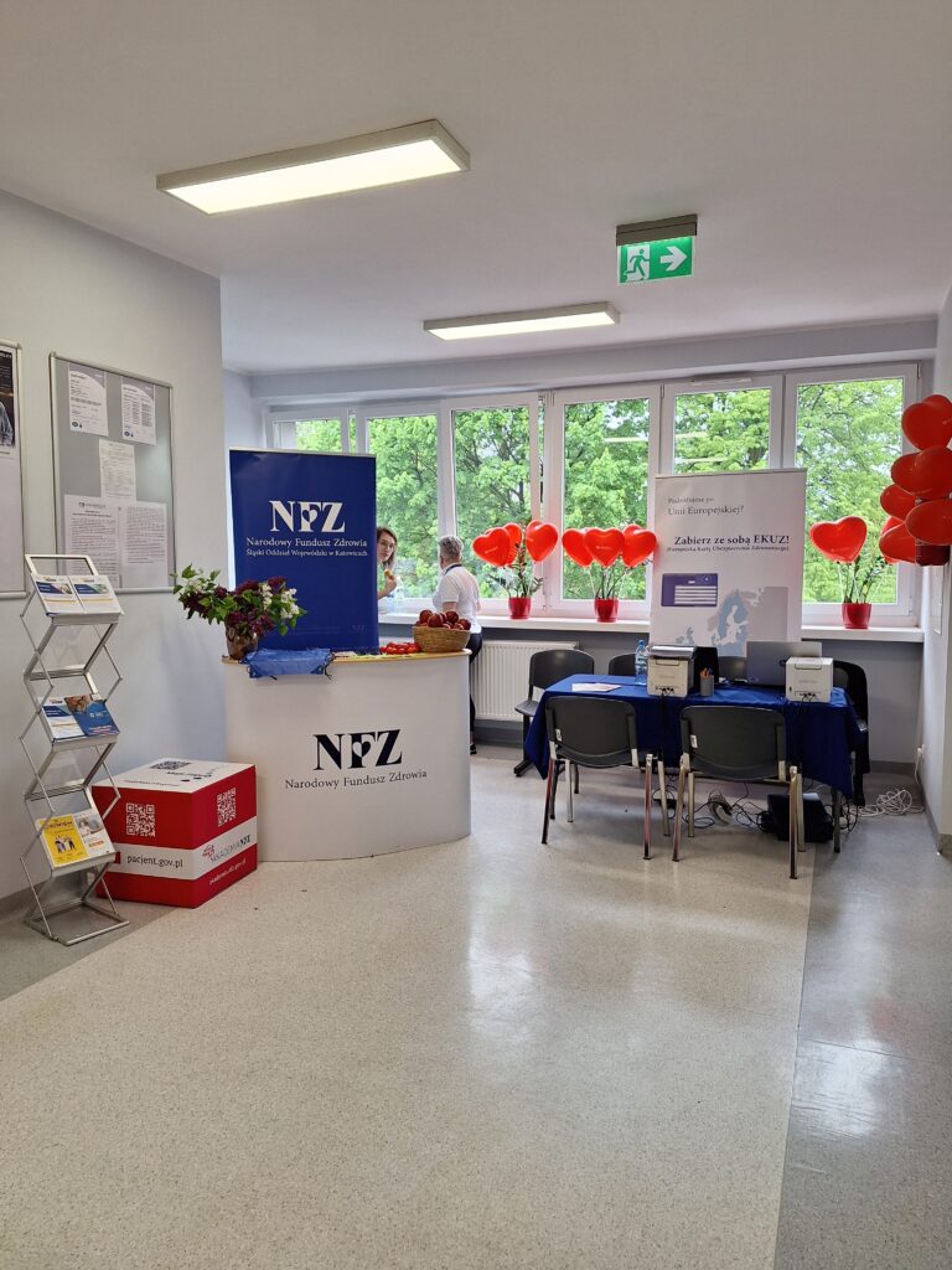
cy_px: 635
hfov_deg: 58.9
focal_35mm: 23
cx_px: 476
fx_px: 843
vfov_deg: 73.9
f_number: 1.8
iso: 50
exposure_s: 1/100
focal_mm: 5.54
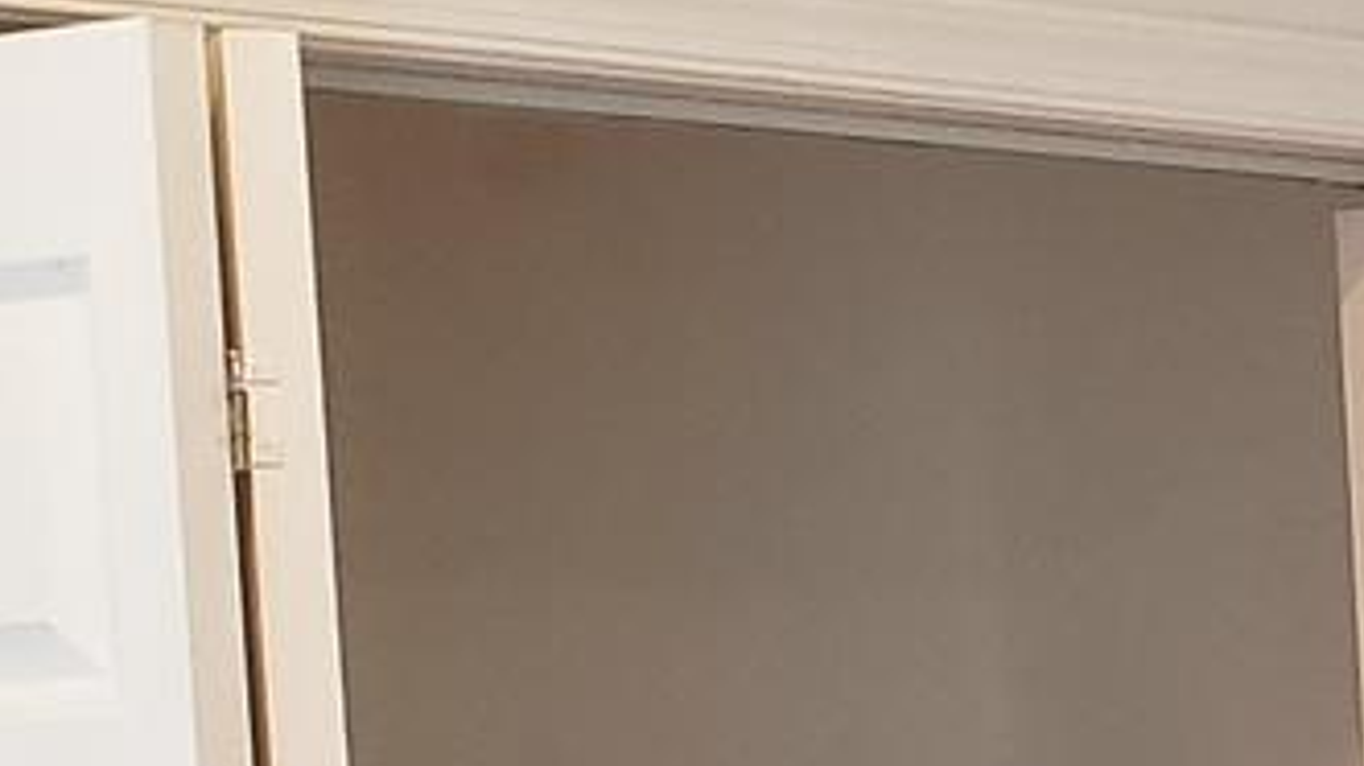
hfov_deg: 11.3
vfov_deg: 6.6
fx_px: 6328
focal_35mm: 175
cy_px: 1688
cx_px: 2563
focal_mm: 4.3
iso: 250
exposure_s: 1/60
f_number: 2.4
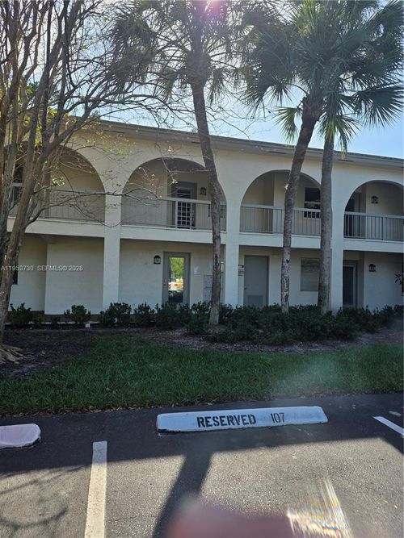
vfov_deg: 73.9
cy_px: 269
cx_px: 202
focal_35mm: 23
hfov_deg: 58.9
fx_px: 358
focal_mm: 6.25
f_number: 1.7
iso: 80
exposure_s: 1/4333
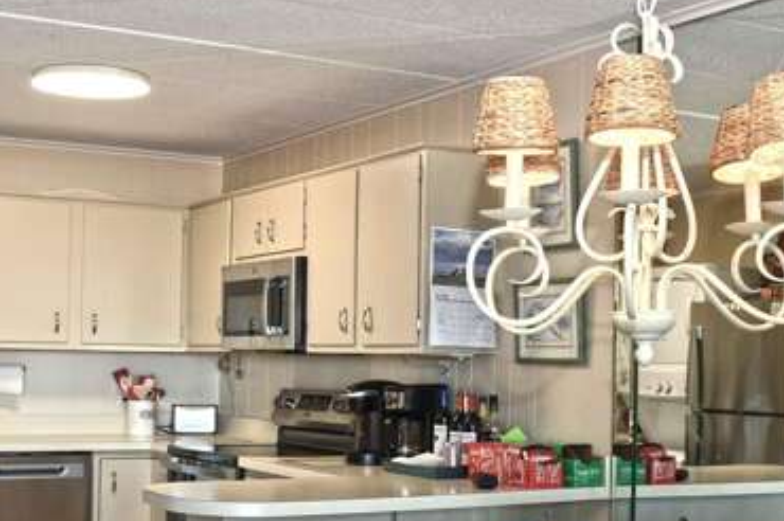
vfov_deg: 24.0
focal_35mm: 56
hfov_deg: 35.6
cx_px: 320
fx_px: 1218
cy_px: 374
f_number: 6.3
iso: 640
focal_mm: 18
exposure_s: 1/30
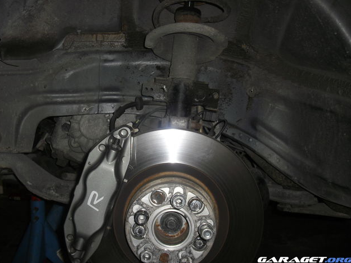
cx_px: 174
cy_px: 130
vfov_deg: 36.8
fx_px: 395
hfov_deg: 47.9
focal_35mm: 39
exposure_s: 1/60
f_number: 2.8
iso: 100
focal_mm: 6.2
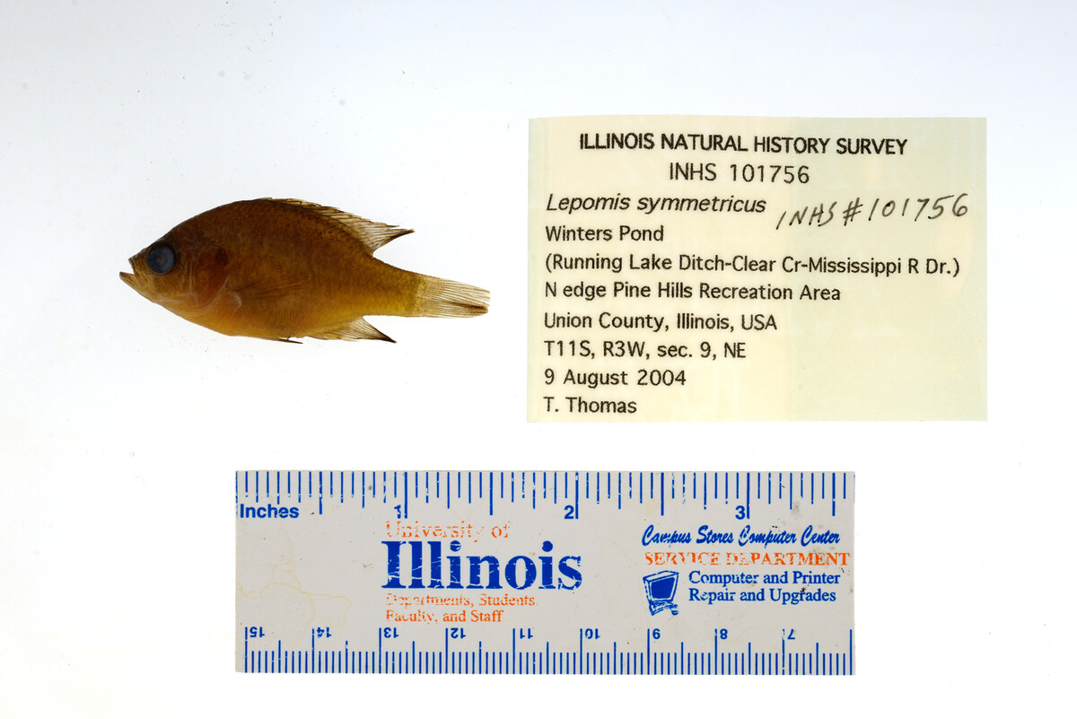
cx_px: 538
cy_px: 360
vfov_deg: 22.6
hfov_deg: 33.4
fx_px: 1796
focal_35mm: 60
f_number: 10
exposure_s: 1/200
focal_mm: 60
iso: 100
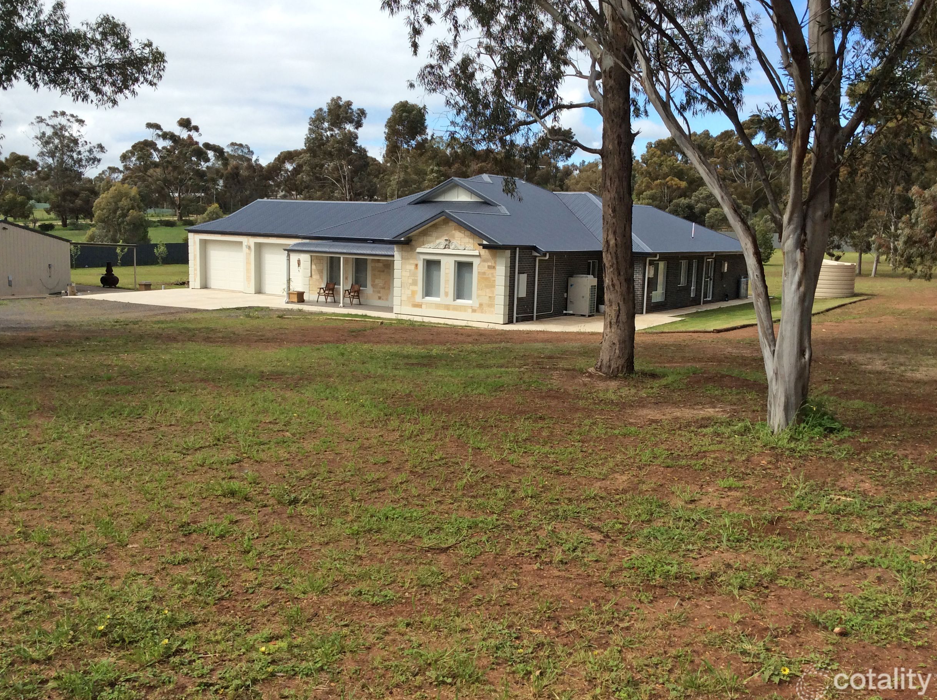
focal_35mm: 34
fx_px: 919
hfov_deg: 54.0
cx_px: 467
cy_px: 352
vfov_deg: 41.7
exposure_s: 1/1059
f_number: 2.4
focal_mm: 3.3
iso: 32
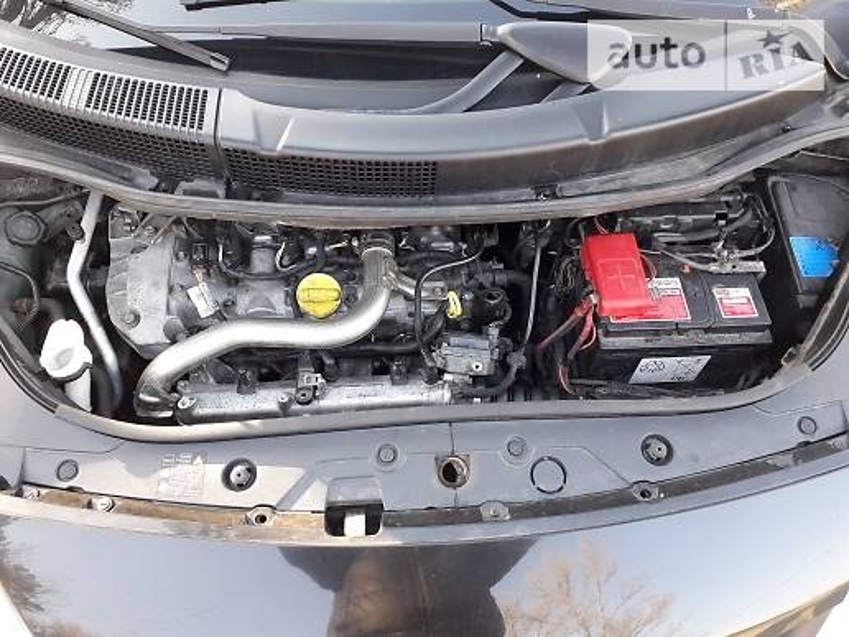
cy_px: 318
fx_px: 662
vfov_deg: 51.4
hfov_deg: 65.3
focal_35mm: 27
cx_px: 424
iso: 64
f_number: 1.9
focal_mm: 3.6
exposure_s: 1/50
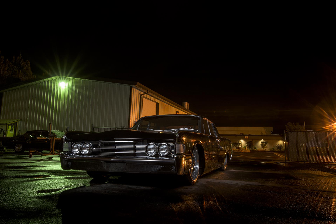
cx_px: 168
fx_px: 280
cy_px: 112
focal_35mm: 30
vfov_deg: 43.6
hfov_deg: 61.9
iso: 320
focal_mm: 30
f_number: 16
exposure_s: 30
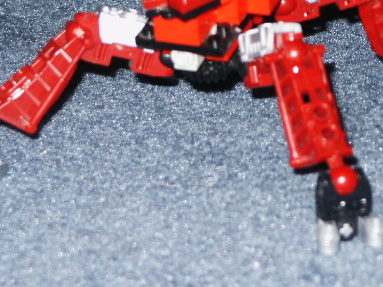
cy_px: 60
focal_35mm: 224
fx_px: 2479
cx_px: 199
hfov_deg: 8.8
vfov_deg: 6.6
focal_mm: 28.23
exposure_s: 1/125
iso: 200
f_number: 3.6
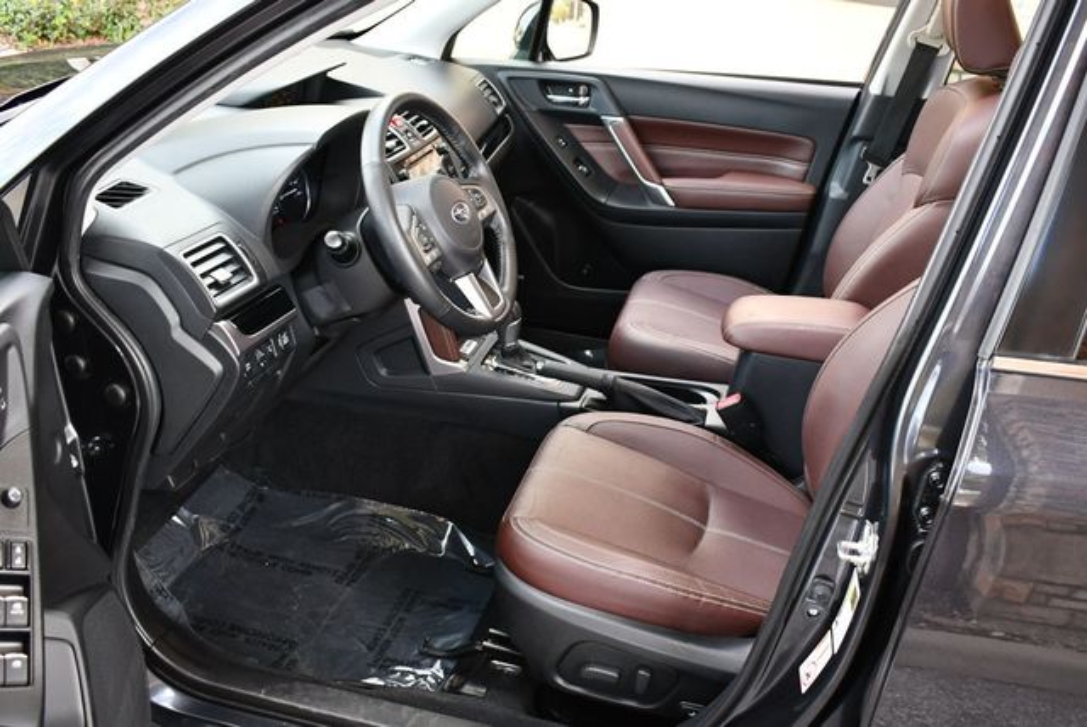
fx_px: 1088
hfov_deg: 53.1
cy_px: 364
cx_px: 544
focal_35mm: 36
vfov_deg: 36.9
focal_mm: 18
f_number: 3.5
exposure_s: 1/250
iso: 800
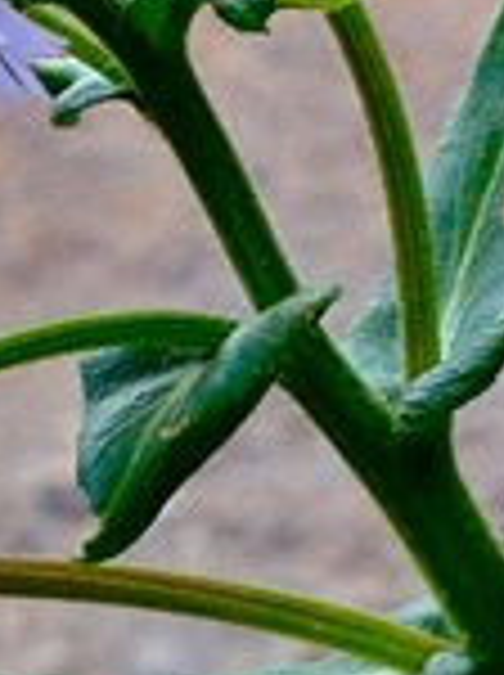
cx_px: 27
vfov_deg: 8.2
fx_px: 4653
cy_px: 698
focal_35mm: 239
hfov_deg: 6.2
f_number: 2.4
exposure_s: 1/120
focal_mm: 4.28
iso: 100
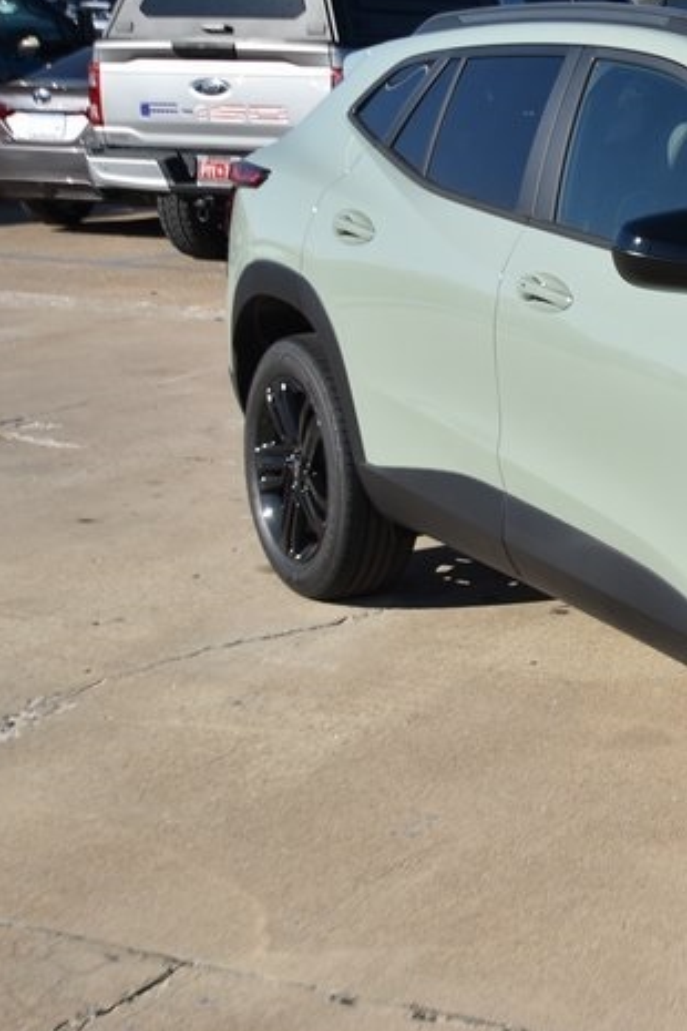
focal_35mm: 66
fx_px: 1889
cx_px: 1007
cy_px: 390
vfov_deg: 30.4
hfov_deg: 18.4
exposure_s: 1/1000
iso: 100
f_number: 4.5
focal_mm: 20
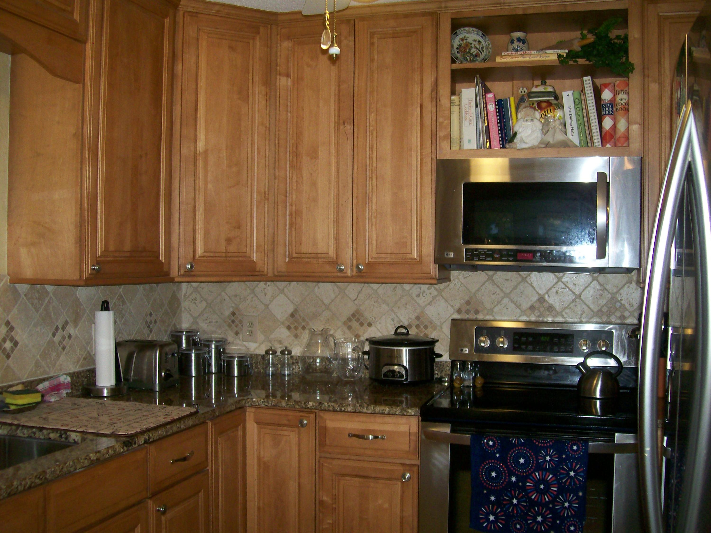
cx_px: 356
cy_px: 266
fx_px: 739
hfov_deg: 51.4
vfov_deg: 39.7
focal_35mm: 36
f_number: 2.7
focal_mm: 6
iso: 140
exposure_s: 1/64
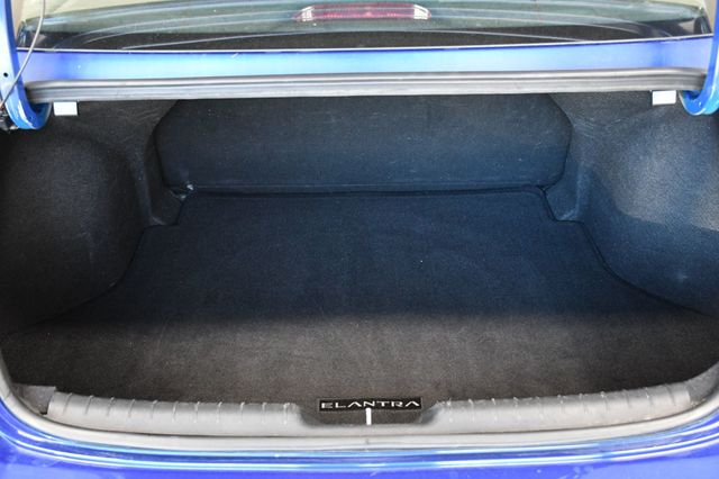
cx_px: 360
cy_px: 240
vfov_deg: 33.4
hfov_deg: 48.5
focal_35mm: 40
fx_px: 798
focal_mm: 27
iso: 2500
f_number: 5
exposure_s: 1/100
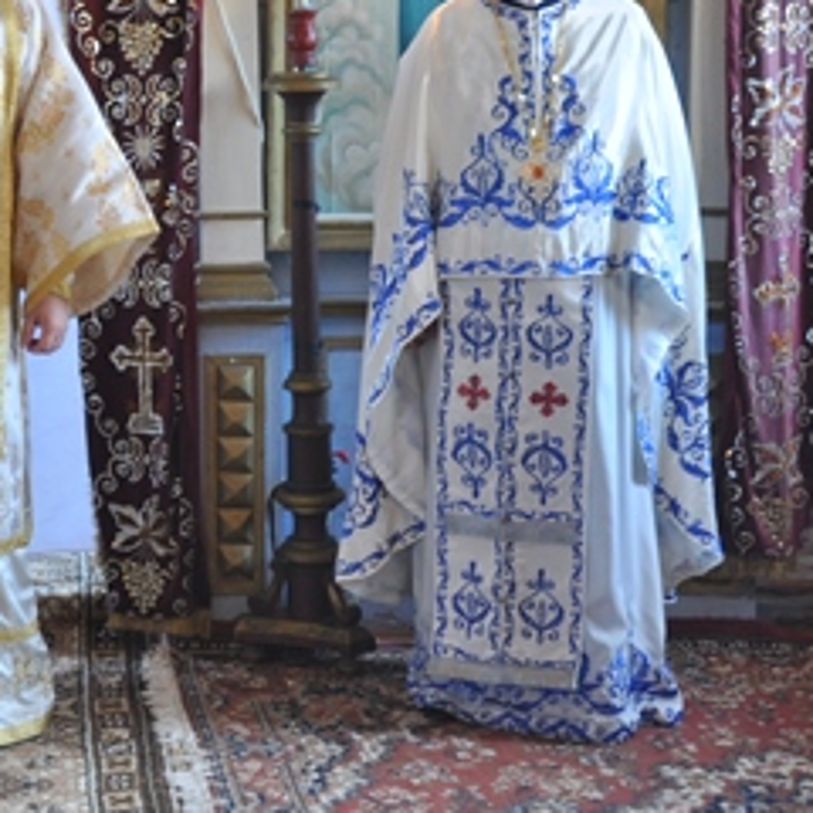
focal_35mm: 102
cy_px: 215
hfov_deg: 16.6
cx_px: -75
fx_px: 2710
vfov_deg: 17.0
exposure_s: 1/25
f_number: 5
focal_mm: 30
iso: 400
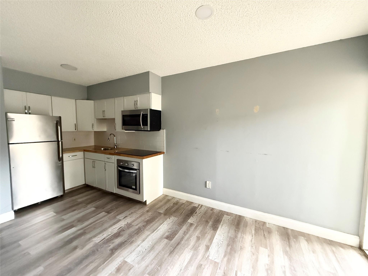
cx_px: 184
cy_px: 138
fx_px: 149
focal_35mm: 14
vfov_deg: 85.7
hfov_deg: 102.1
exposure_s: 1/60
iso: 1000
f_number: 2.2
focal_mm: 2.22
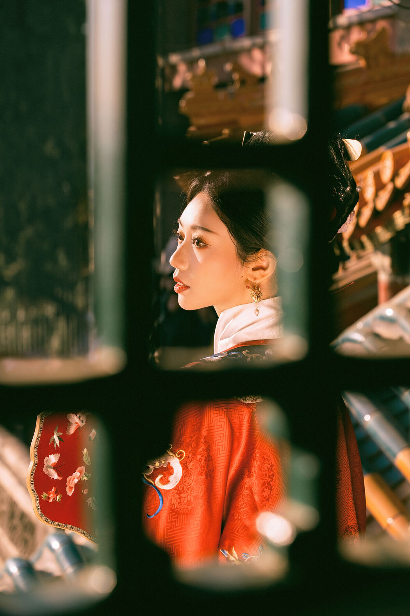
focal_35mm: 70
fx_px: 1196
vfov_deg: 28.8
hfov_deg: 19.5
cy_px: 308
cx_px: 205
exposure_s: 1/320
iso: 100
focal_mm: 70
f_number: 5.6
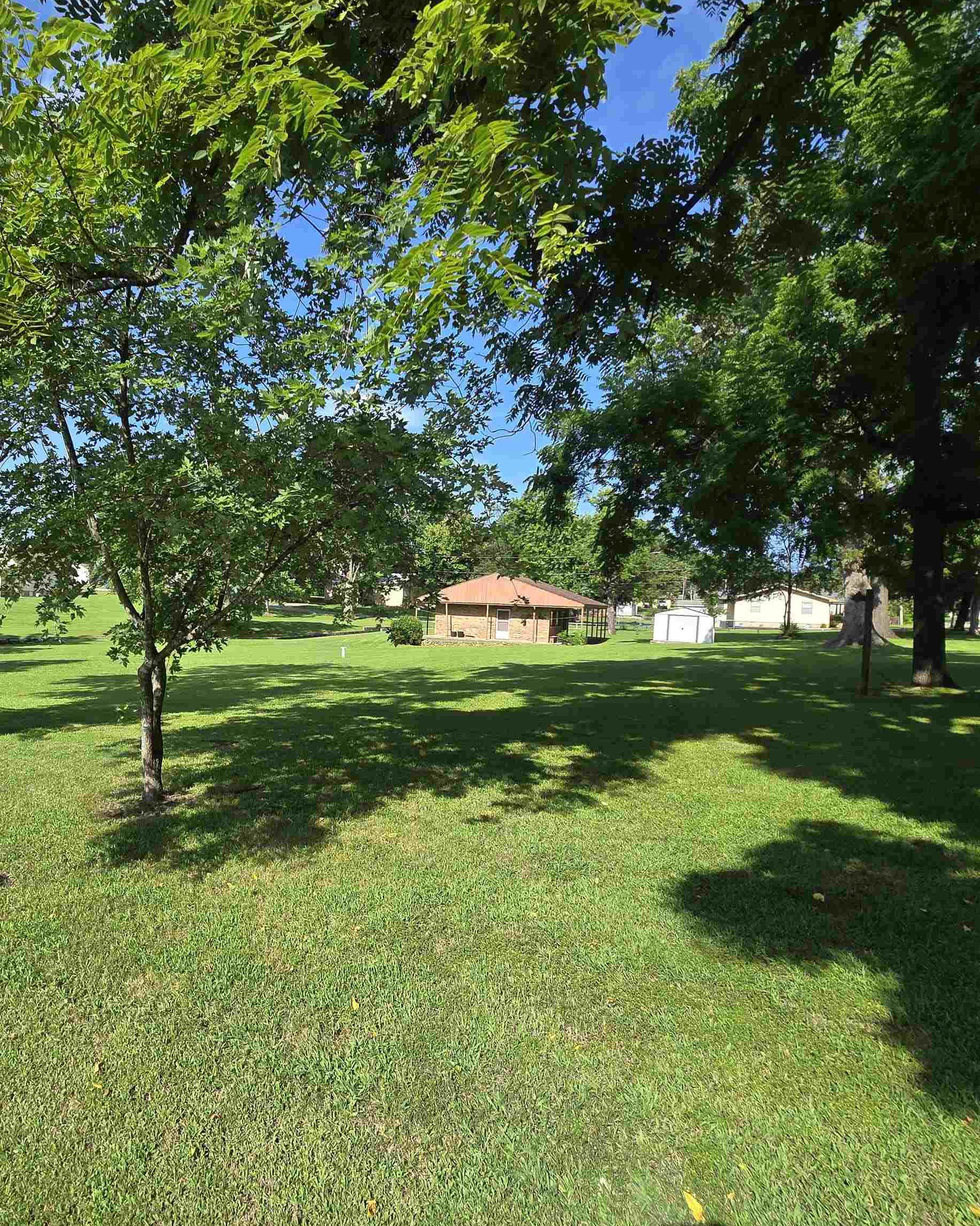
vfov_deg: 89.6
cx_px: 316
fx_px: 616
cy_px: 613
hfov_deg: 74.3
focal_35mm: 17
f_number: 2.2
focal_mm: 2.2
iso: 50
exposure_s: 1/1265
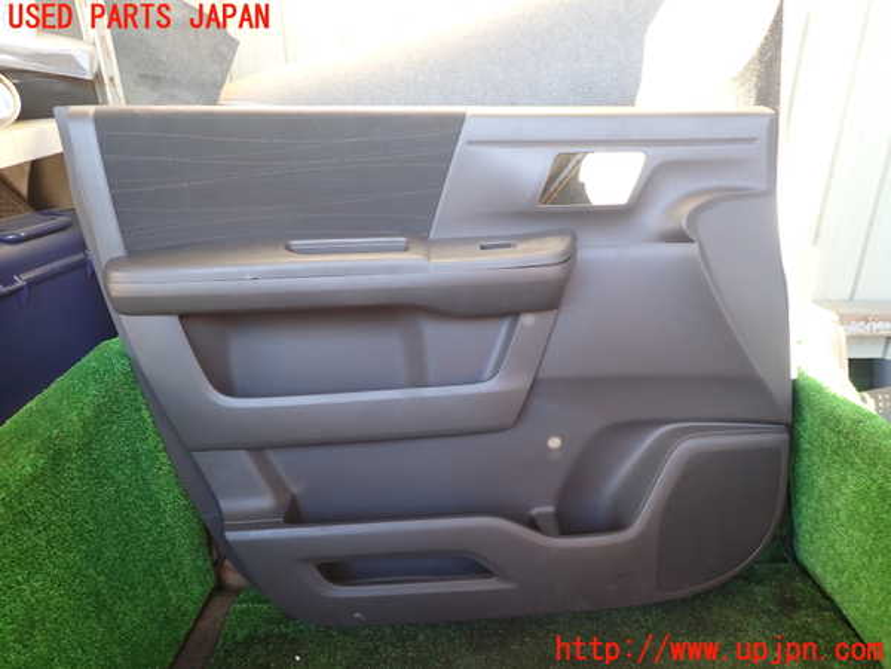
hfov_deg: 69.4
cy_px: 334
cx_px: 446
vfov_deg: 54.9
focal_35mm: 25
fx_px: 643
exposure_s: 1/60
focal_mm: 4.5
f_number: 2
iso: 200
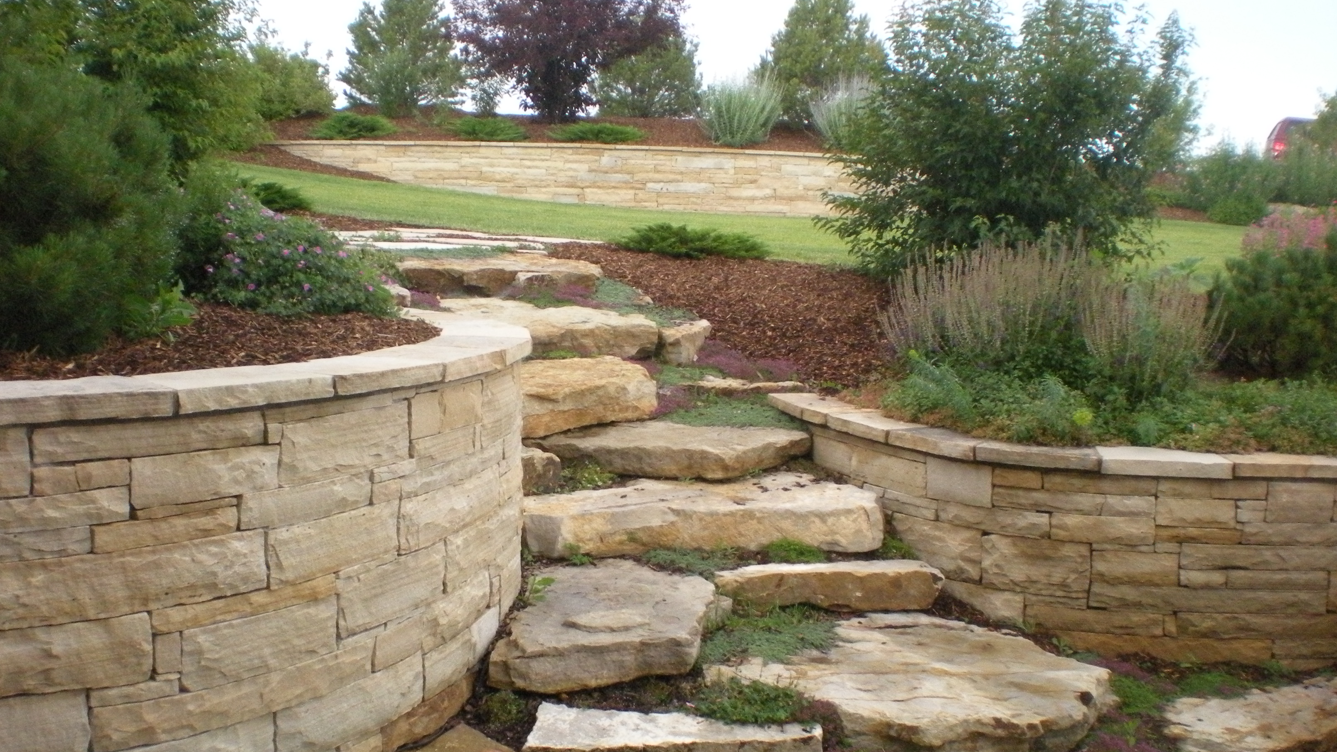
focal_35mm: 42
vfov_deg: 28.3
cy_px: 401
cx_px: 665
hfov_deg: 48.4
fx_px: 1489
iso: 400
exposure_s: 1/395
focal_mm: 6.3
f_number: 4.6
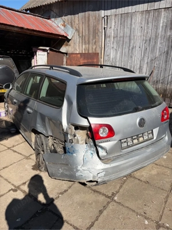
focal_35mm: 26
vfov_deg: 67.3
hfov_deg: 53.1
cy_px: 115
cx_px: 86
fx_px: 172
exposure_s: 1/5348
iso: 64
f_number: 1.6
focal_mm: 5.96
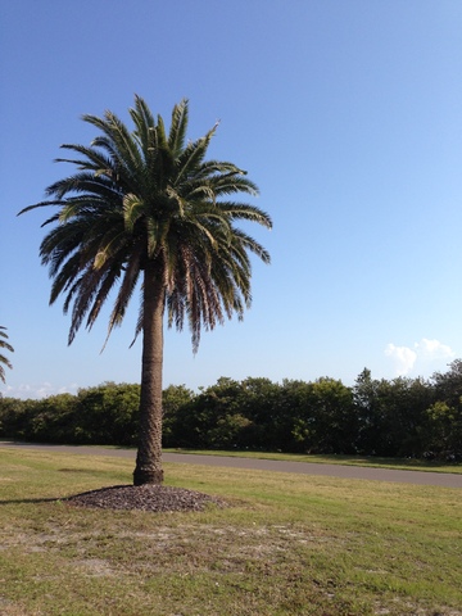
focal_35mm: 33
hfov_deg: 42.9
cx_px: 231
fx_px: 587
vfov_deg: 55.4
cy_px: 308
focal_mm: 4.13
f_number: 2.4
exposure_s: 1/1391
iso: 50
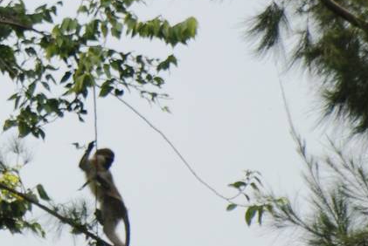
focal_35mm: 1711
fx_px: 17514
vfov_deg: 0.8
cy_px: -48
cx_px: -141
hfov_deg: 1.2
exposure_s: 1/500
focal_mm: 300
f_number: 5.6
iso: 250
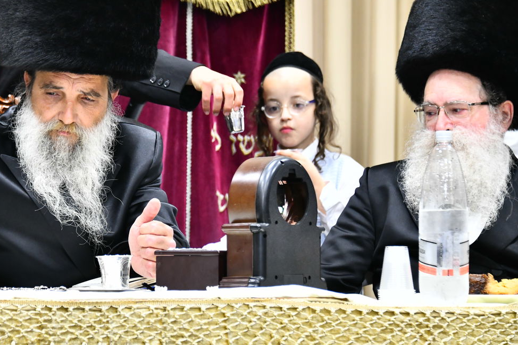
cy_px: 118
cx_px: 147
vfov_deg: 7.1
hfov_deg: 10.6
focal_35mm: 194
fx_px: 2791
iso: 2000
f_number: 5.6
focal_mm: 135
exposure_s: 1/160
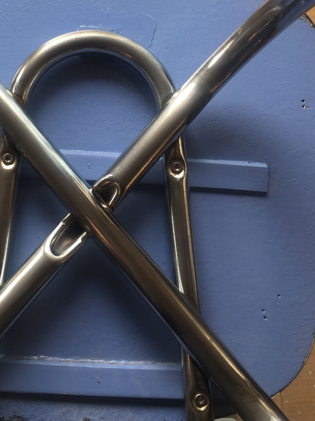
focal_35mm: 46
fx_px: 558
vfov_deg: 40.8
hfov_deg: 30.9
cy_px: 142
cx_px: 76
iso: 32
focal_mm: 4.15
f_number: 2.2
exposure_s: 1/107
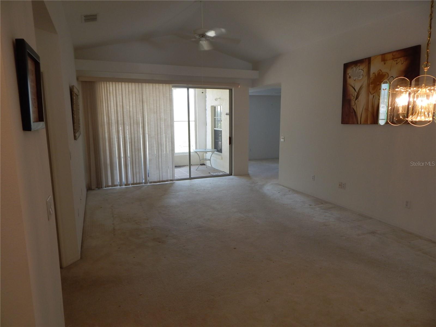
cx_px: 218
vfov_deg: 61.1
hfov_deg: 76.4
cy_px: 164
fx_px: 277
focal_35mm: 22
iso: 125
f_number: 3
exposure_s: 1/50
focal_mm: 4
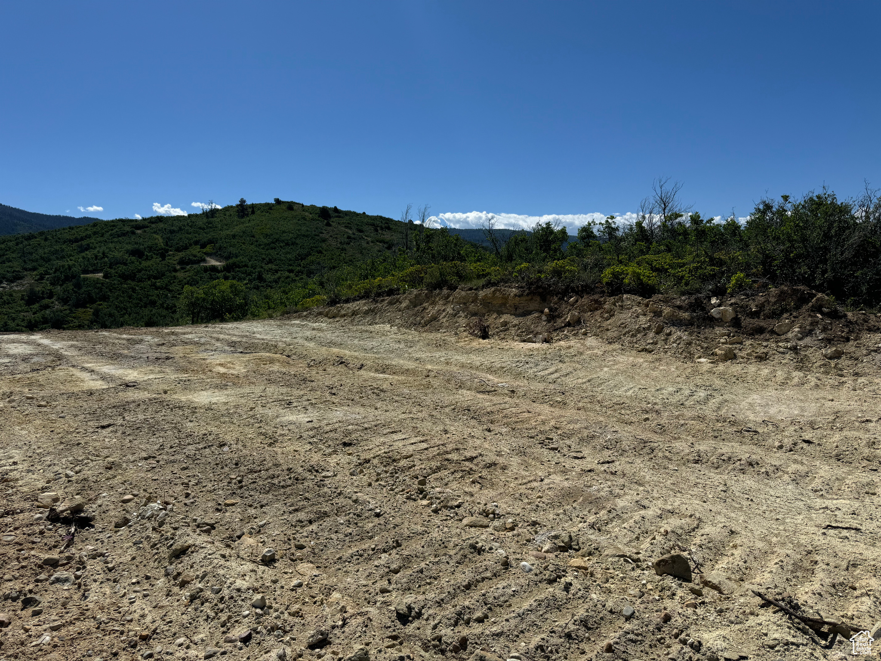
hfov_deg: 71.6
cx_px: 440
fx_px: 611
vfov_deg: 56.8
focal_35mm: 24
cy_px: 330
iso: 80
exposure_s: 1/9009
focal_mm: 6.76
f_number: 1.78
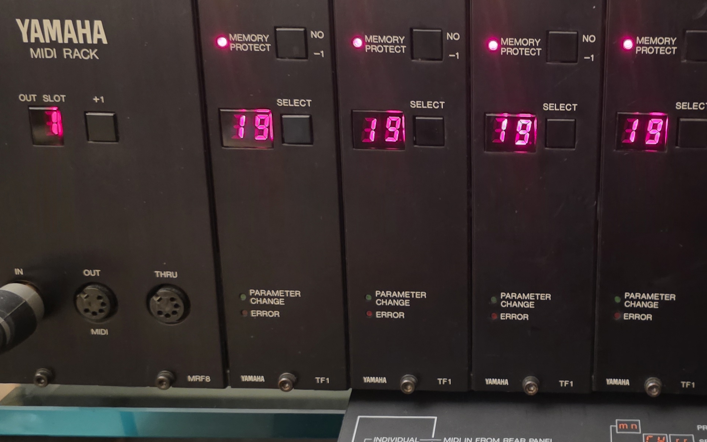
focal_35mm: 51
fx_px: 983
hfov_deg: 38.3
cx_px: 555
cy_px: 232
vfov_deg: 25.3
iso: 1600
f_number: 1.7
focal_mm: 6.3
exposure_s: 1/20
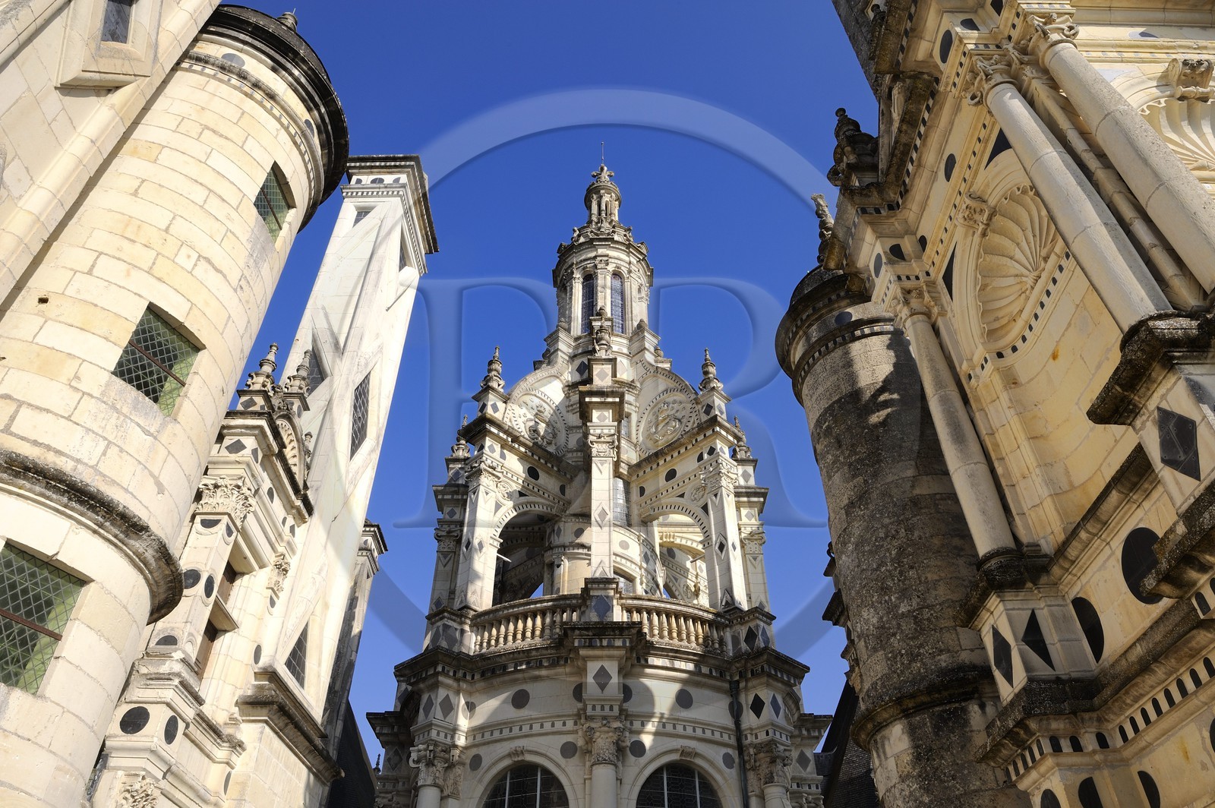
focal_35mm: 24
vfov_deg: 53.1
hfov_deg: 73.8
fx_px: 809
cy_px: 404
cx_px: 608
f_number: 14
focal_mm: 24
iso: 200
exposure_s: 1/160
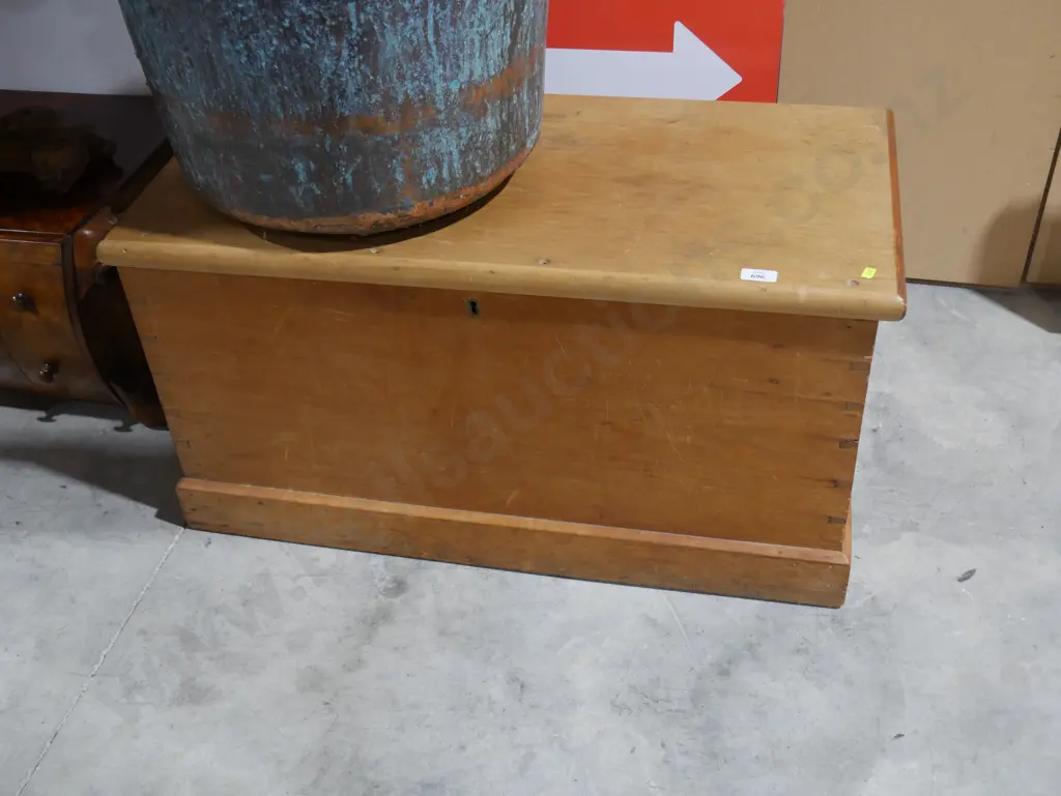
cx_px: 530
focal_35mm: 40
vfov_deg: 36.0
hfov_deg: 46.8
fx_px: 1227
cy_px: 398
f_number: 4.4
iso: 640
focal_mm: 20
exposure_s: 1/60
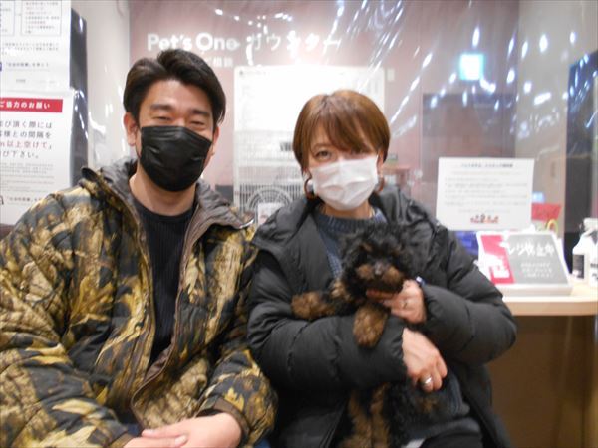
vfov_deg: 53.1
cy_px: 224
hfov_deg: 67.3
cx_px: 299
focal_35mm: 26
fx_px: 449
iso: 400
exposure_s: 1/30
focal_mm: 4.6
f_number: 3.2
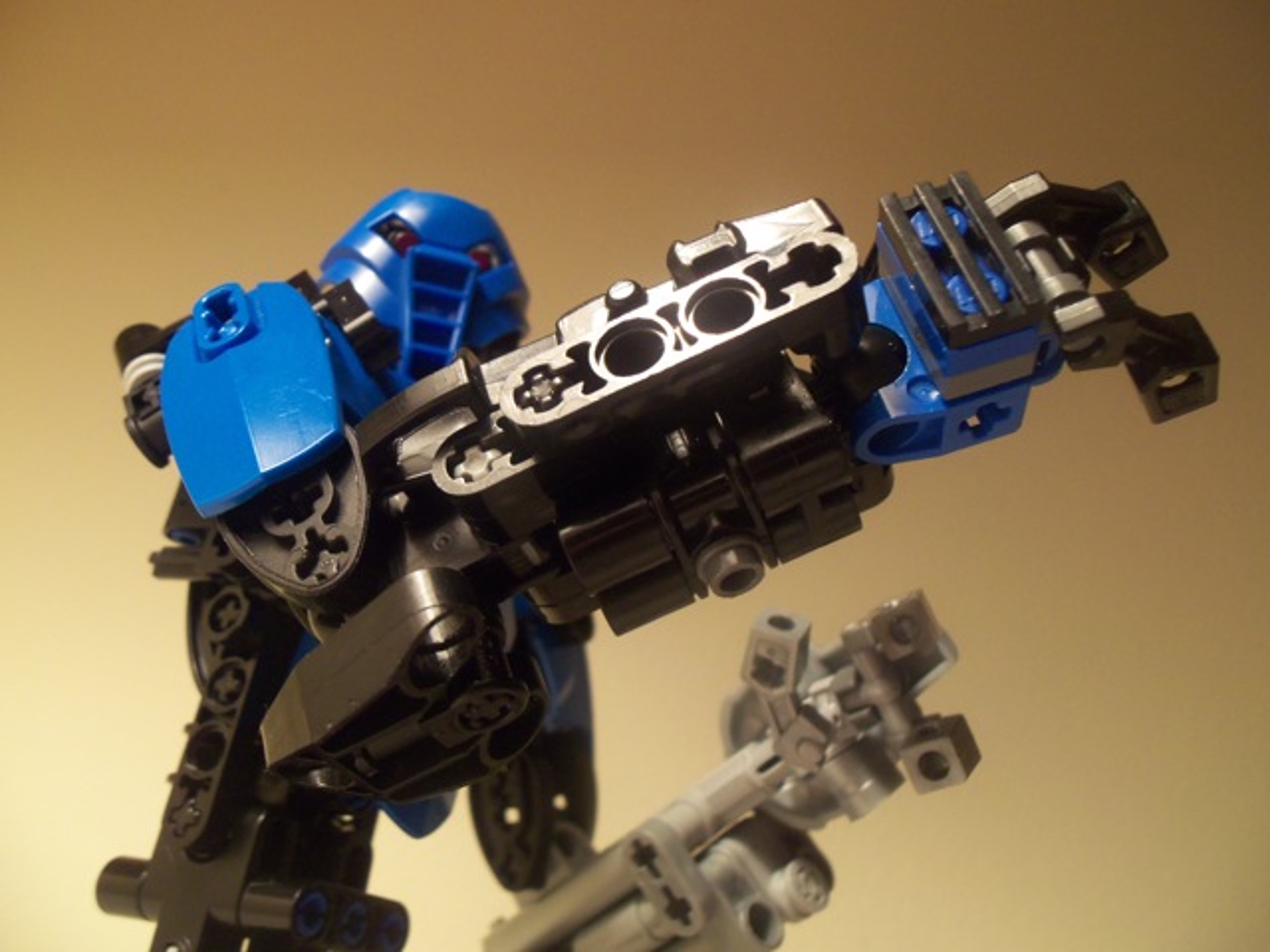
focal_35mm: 29
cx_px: 635
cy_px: 476
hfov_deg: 61.7
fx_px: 1064
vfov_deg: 48.2
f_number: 3.4
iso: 160
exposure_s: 1/30
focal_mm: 5.2
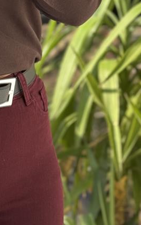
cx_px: -26
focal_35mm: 159
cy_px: -48
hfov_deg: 8.2
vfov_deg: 12.8
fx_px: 977
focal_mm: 6.76
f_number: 1.78
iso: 64
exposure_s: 1/340
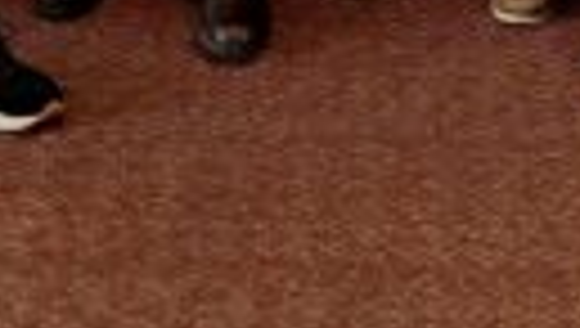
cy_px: -463
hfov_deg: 14.4
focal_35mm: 149
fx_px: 2295
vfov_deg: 7.6
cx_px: 283
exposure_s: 1/100
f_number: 1.7
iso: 400
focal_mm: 6.3
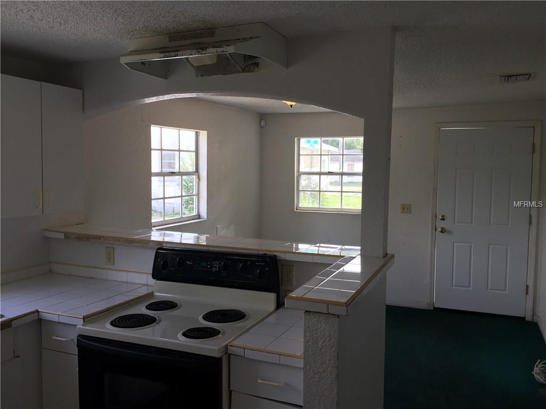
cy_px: 204
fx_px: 457
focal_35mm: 29
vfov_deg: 48.2
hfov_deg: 61.7
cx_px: 273
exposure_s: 1/120
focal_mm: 4.15
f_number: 2.2
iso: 50
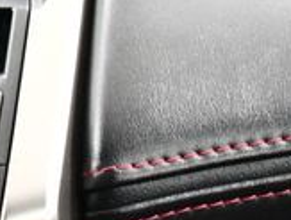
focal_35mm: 392
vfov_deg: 3.8
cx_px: -259
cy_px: -64
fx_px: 3303
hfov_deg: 5.0
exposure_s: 1/60
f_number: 5.6
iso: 8000
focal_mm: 52
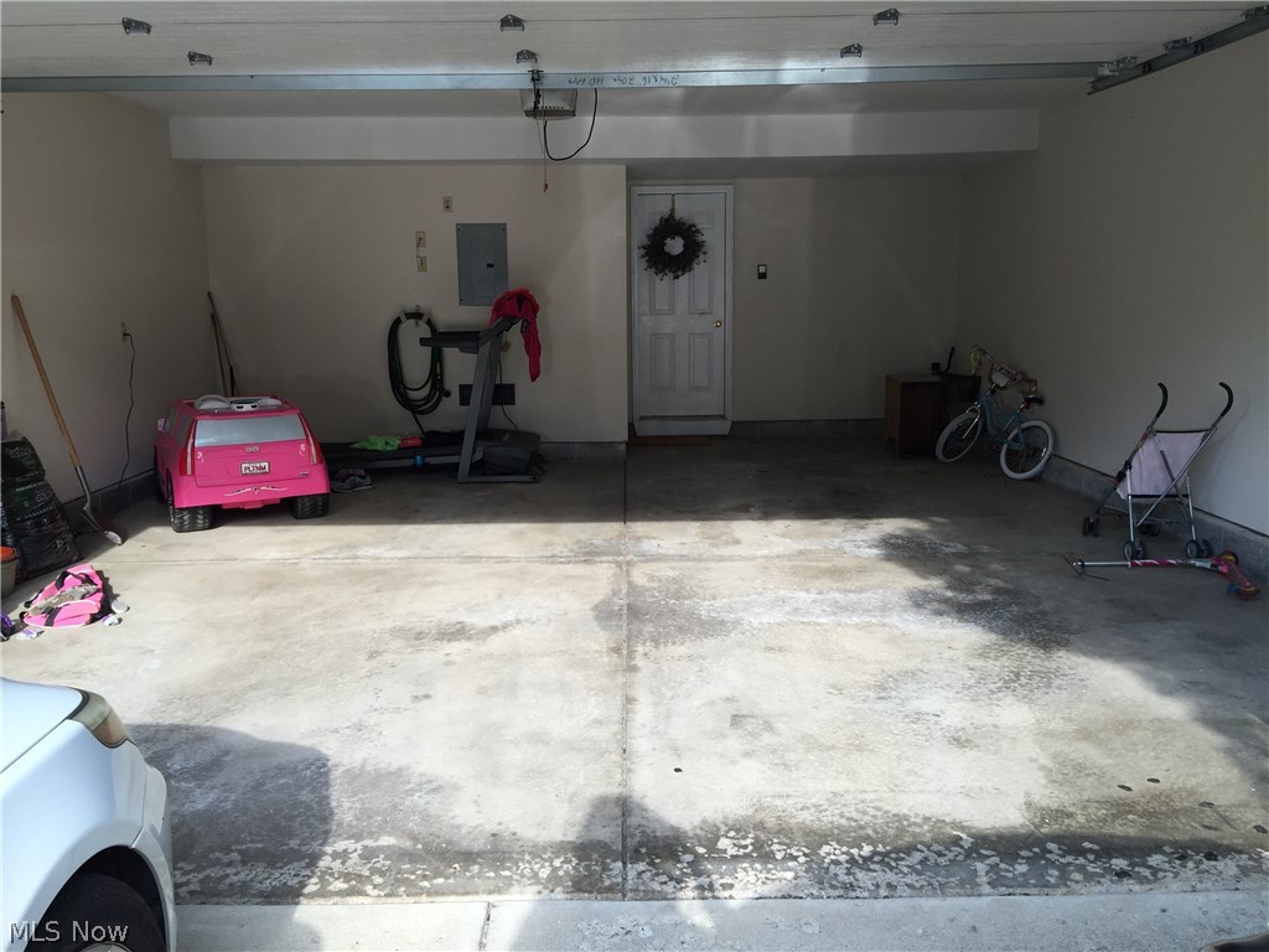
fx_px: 1063
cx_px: 634
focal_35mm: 29
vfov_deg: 48.2
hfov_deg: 61.7
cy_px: 476
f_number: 2.2
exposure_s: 1/494
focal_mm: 4.15
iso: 32
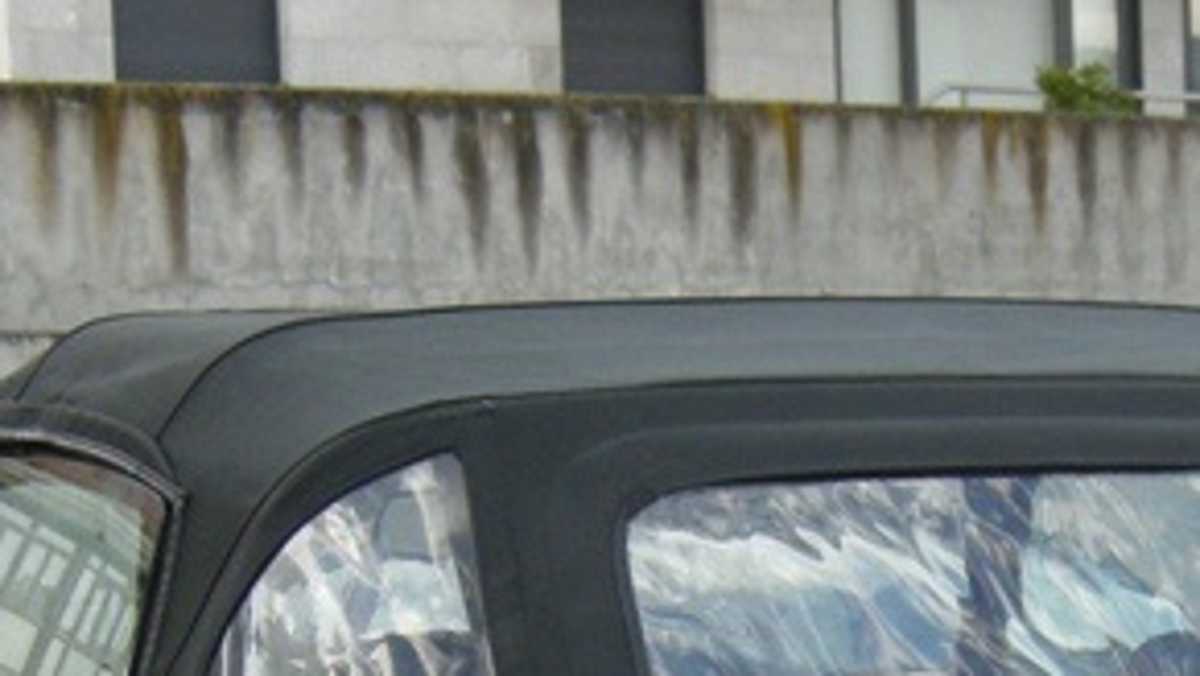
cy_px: 1315
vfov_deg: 8.6
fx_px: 4266
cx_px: 1093
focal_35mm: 134
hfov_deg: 15.8
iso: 92
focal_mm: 7.5
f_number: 2.7
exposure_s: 1/267
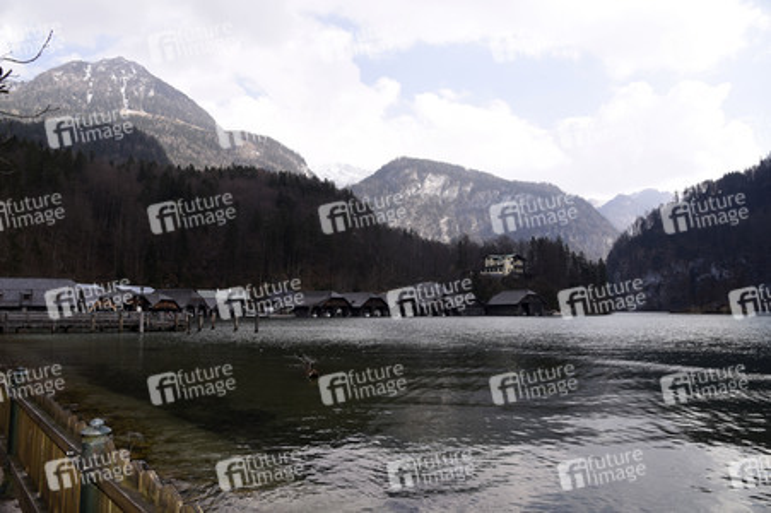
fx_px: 514
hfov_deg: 73.8
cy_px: 256
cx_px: 386
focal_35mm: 24
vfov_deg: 53.1
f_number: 9
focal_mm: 24
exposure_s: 1/160
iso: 200
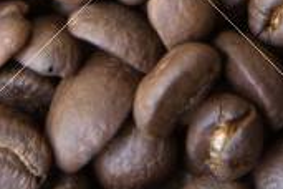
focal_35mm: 914
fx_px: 7184
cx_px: 147
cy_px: -418
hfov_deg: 2.3
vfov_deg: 1.5
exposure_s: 1/60
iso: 800
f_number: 8
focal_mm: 120
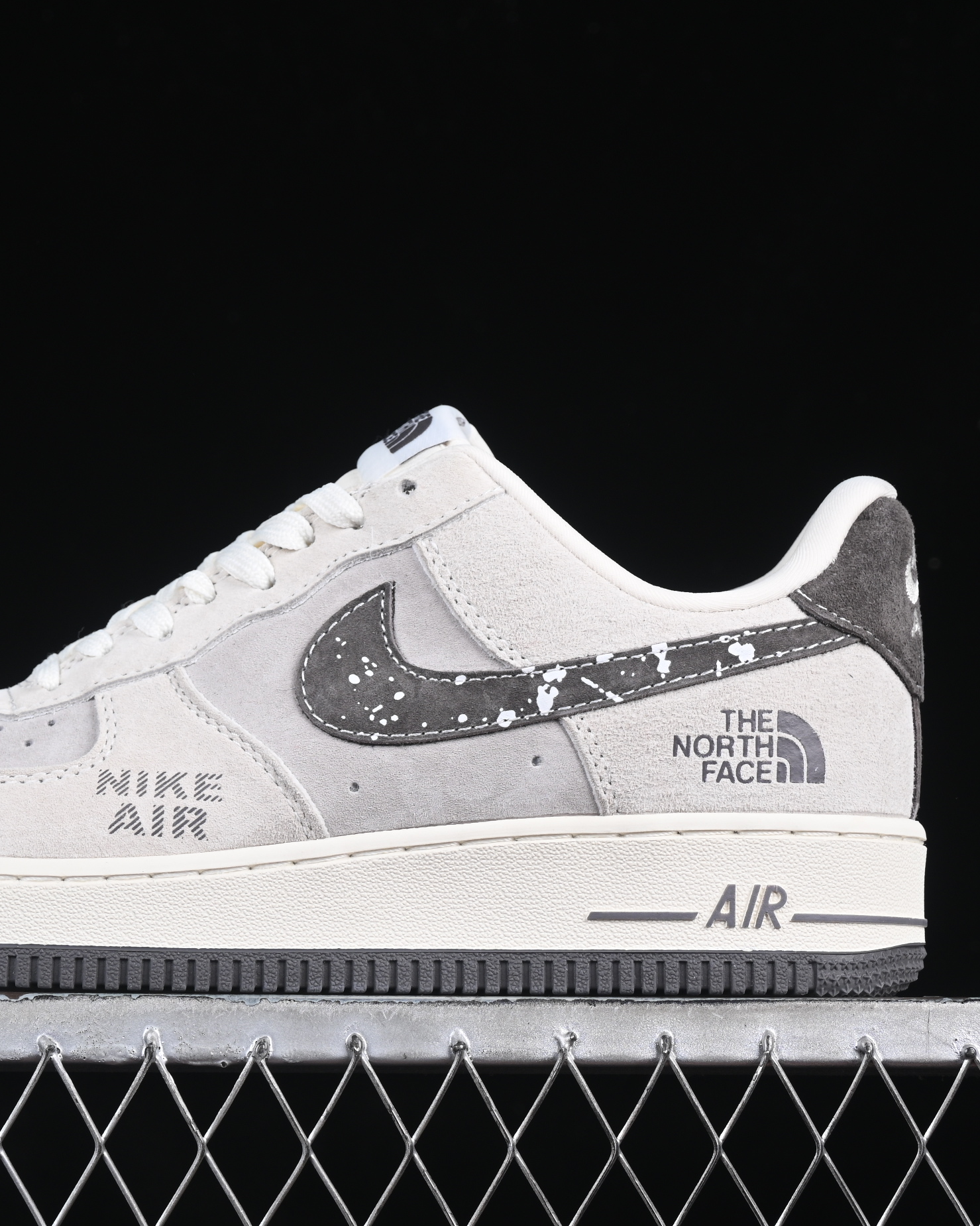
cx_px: 313
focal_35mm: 106
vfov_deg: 18.1
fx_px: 3843
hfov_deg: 14.5
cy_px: 612
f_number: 8
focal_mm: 50
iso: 160
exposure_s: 1/80
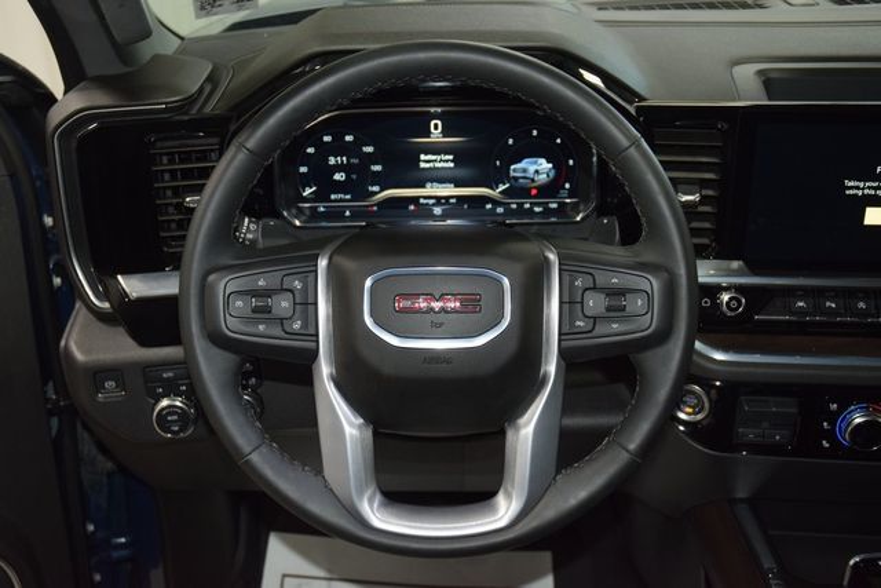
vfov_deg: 35.5
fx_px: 918
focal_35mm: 38
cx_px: 440
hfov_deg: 51.3
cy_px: 294
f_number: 3.8
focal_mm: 25
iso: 1400
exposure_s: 1/80
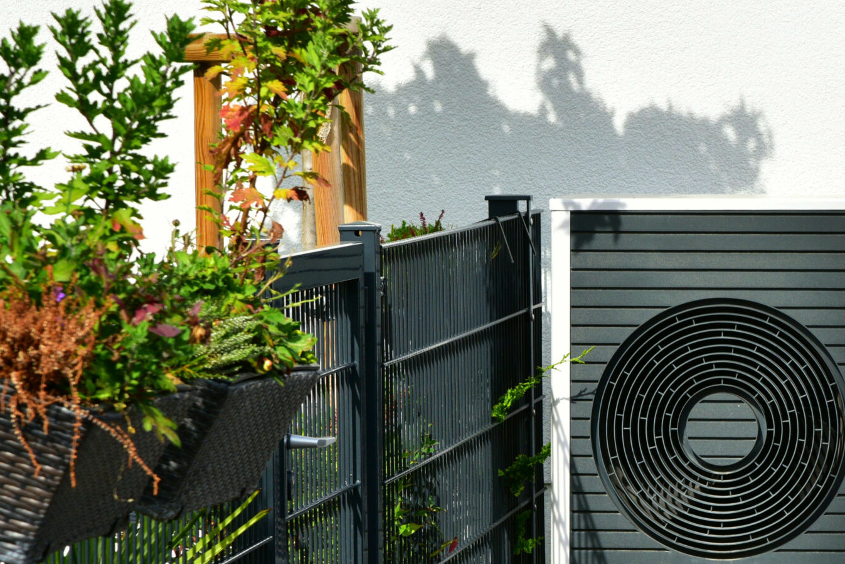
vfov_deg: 6.0
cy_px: 402
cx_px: 795
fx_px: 5353
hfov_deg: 9.0
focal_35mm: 228
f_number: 13
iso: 400
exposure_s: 1/400
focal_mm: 120
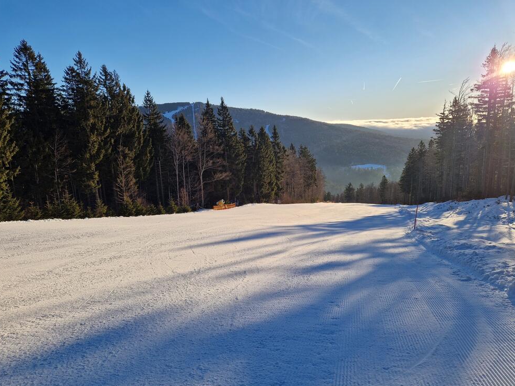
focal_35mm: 24
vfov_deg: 56.8
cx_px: 262
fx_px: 357
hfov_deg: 71.6
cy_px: 193
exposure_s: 1/1104
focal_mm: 5.4
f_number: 1.8
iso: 50
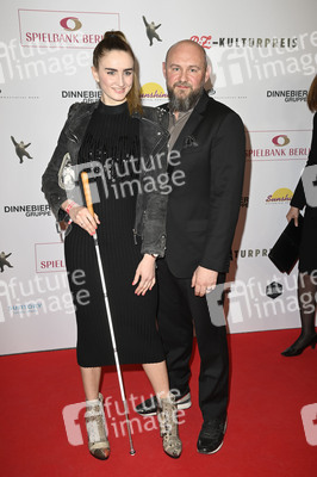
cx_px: 158
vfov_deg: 44.5
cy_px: 238
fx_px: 582
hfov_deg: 30.5
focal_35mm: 44
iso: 500
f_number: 5.6
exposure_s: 1/250
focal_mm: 44
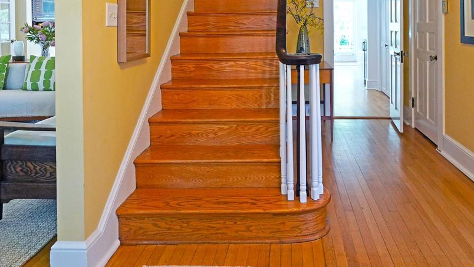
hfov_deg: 63.6
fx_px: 377
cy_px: 26
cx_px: 287
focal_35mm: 30
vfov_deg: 36.5
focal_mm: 16
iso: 1600
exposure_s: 1/160
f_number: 3.5
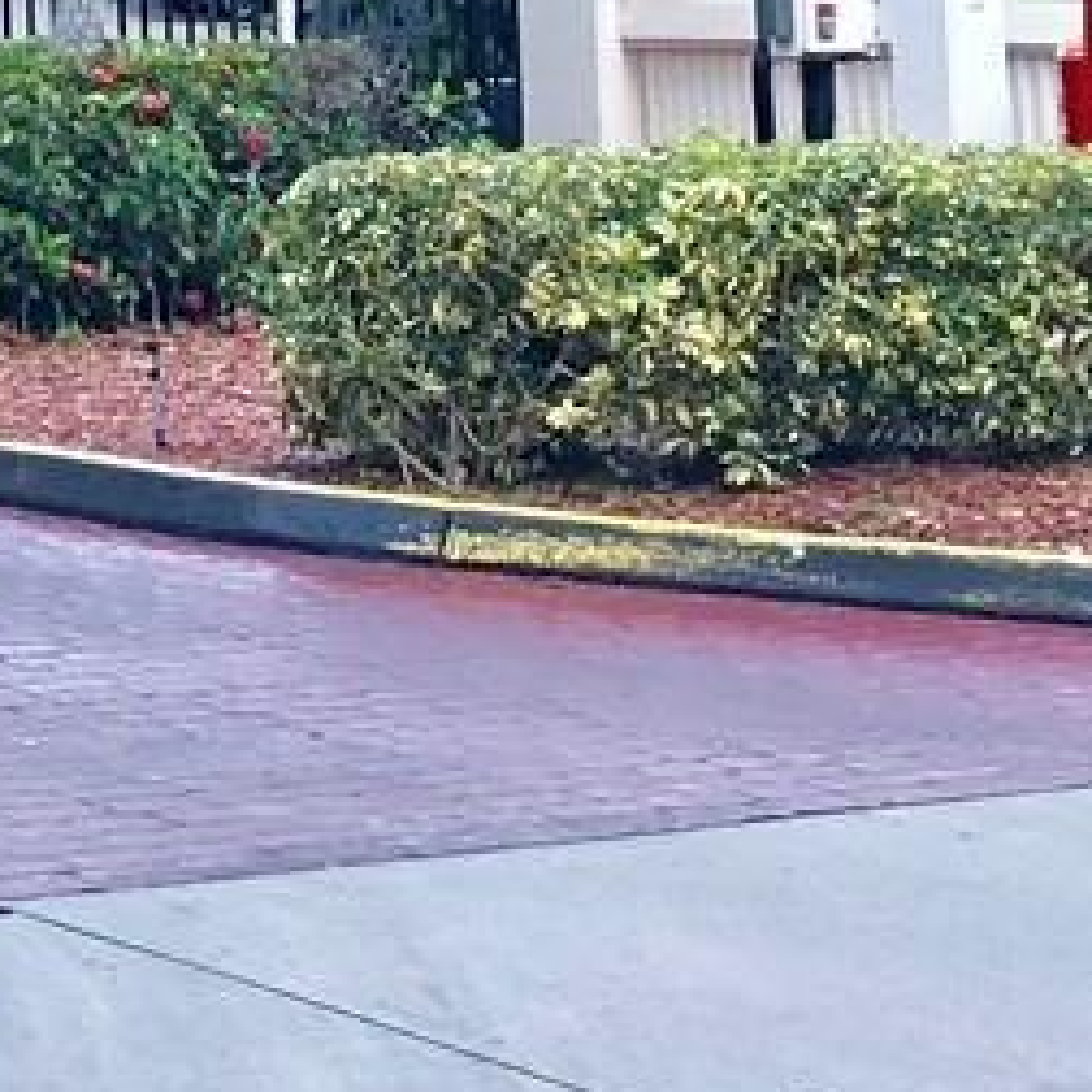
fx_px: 5603
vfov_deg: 10.3
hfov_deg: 10.6
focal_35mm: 157
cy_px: -1005
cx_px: -680
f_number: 1.8
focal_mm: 4
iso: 40
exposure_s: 1/106
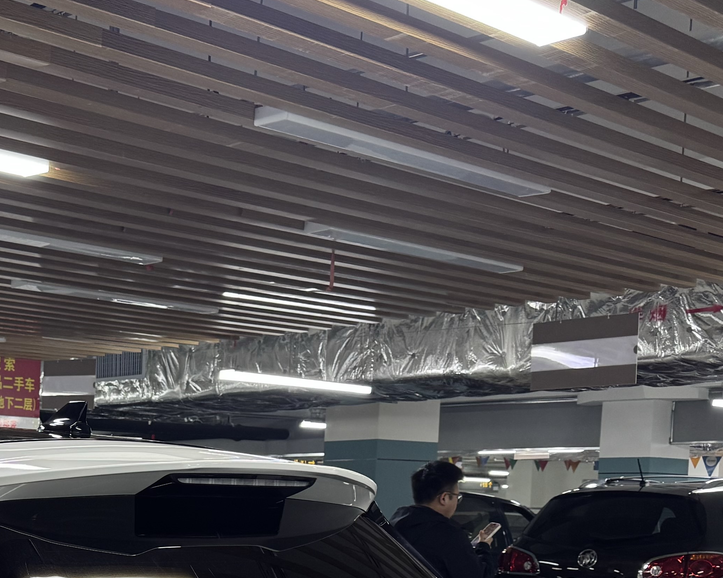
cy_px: 633
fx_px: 1391
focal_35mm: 65
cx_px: -32
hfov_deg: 27.2
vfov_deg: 22.2
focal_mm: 6.76
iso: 125
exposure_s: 1/105
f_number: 1.78
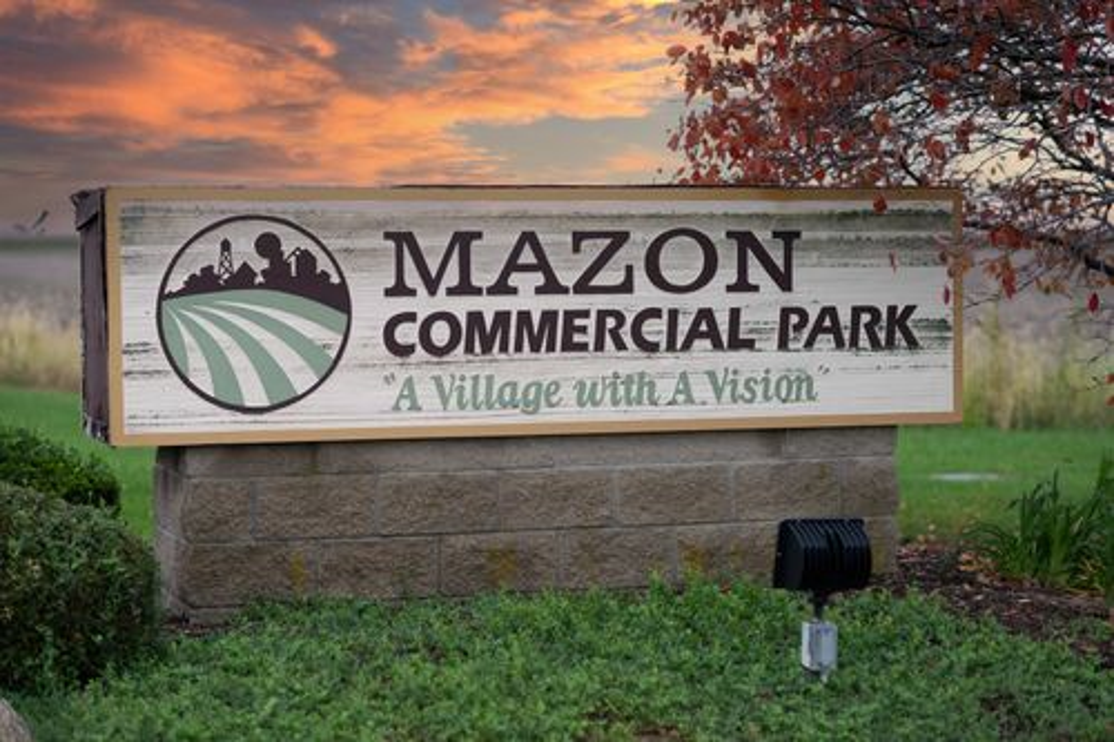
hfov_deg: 23.9
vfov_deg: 16.1
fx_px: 2629
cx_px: 557
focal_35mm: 85
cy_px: 371
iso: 2500
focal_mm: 85
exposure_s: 1/10000
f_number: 2.2
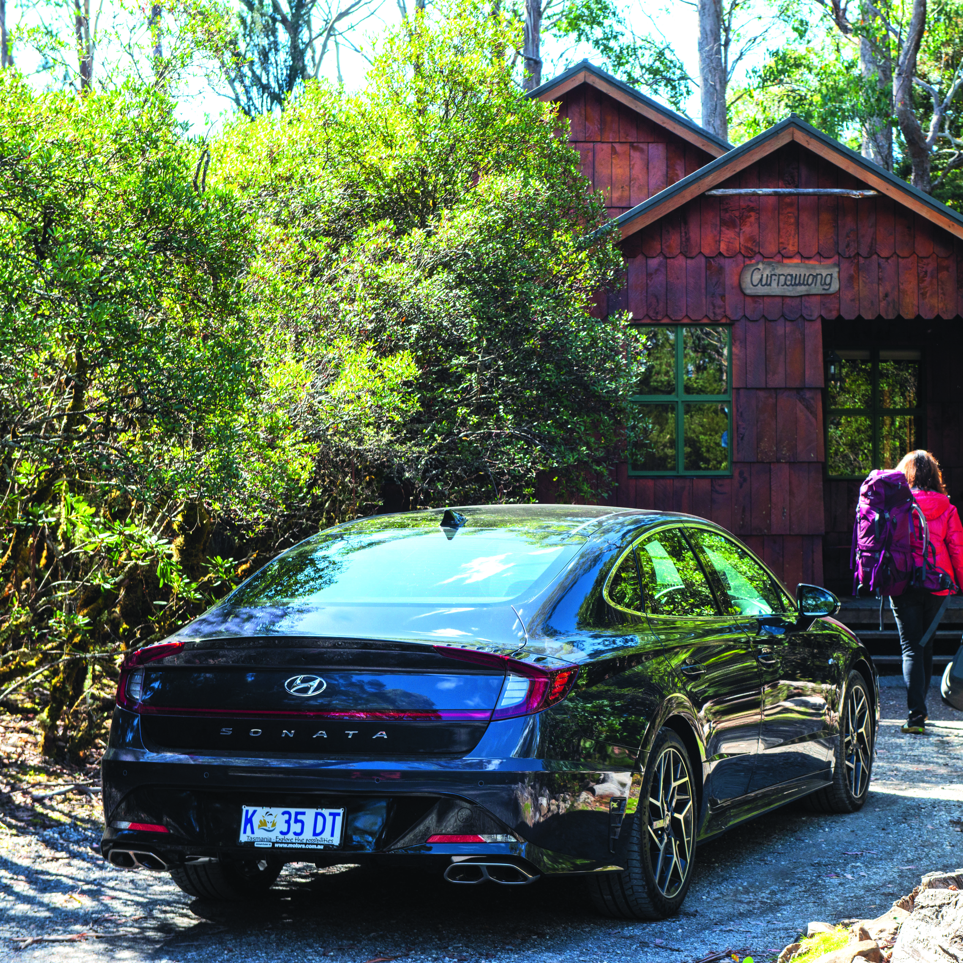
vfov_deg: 22.5
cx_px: 663
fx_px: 2424
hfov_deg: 22.4
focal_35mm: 77
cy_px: 484
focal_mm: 60
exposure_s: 1/160
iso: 500
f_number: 8
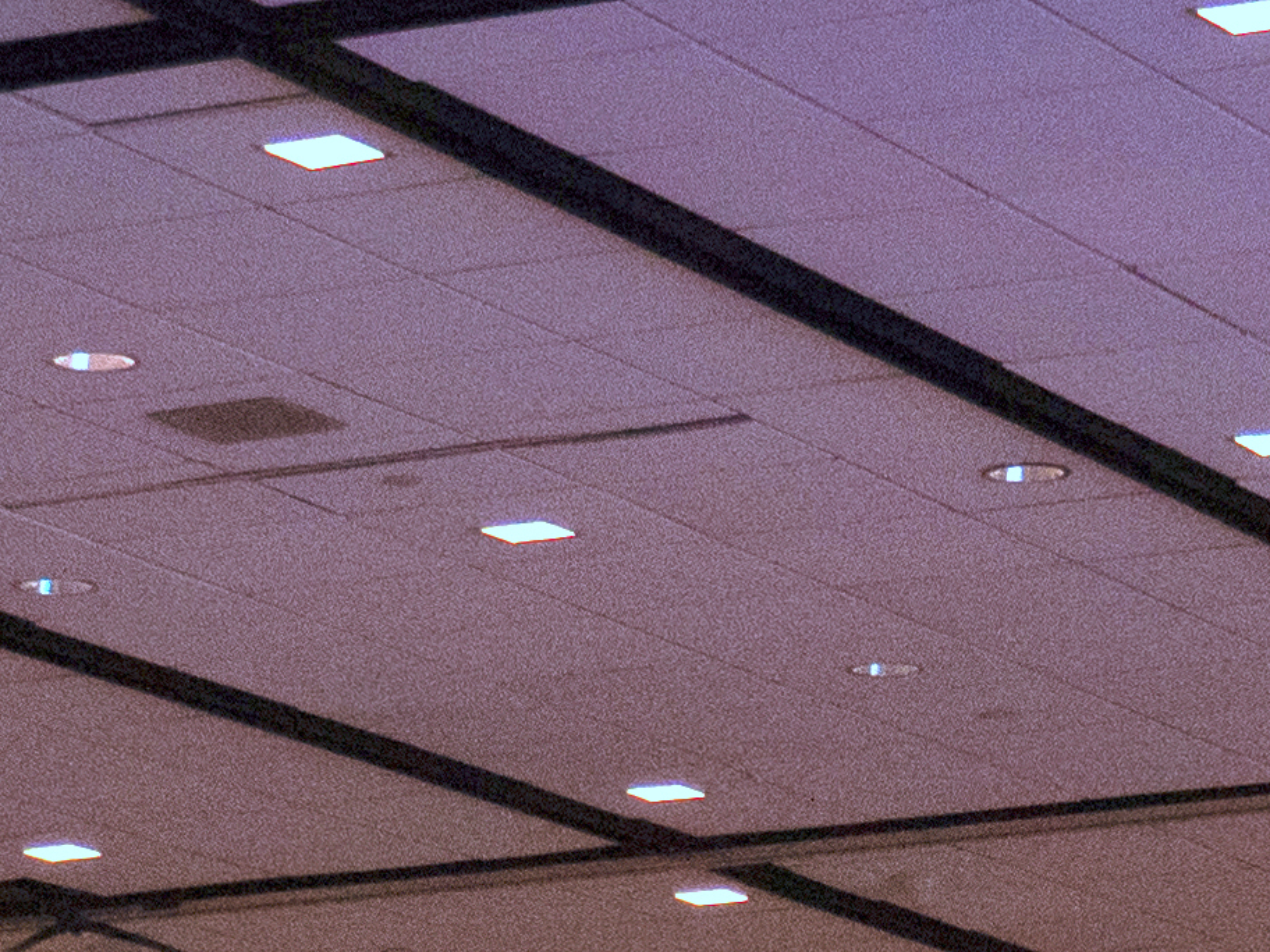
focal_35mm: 216
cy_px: 2025
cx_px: 961
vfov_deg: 6.6
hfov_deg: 9.1
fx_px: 7925
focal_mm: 19
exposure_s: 1/500
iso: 2000
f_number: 2.8
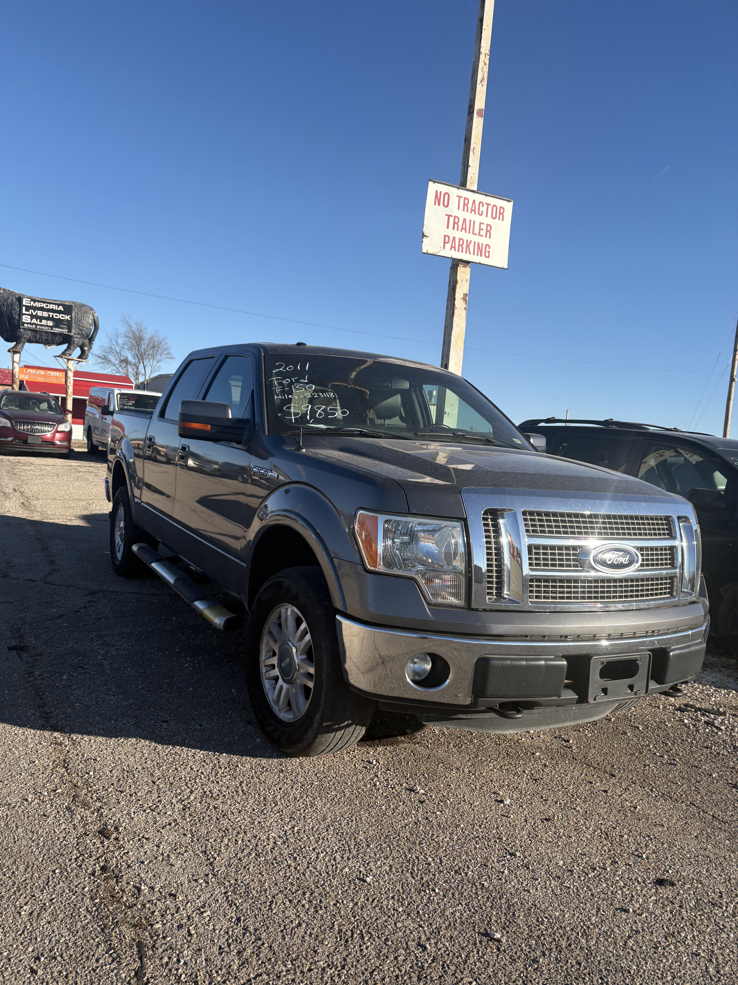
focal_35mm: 26
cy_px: 492
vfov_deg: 67.3
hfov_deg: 53.1
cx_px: 369
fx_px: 739
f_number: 1.6
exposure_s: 1/2639
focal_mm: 5.96
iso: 50
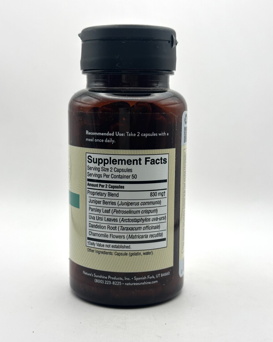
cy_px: 169
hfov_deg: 29.7
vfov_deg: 36.7
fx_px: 515
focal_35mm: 51
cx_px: 135
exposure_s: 1/315
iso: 64
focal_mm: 6.86
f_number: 1.78
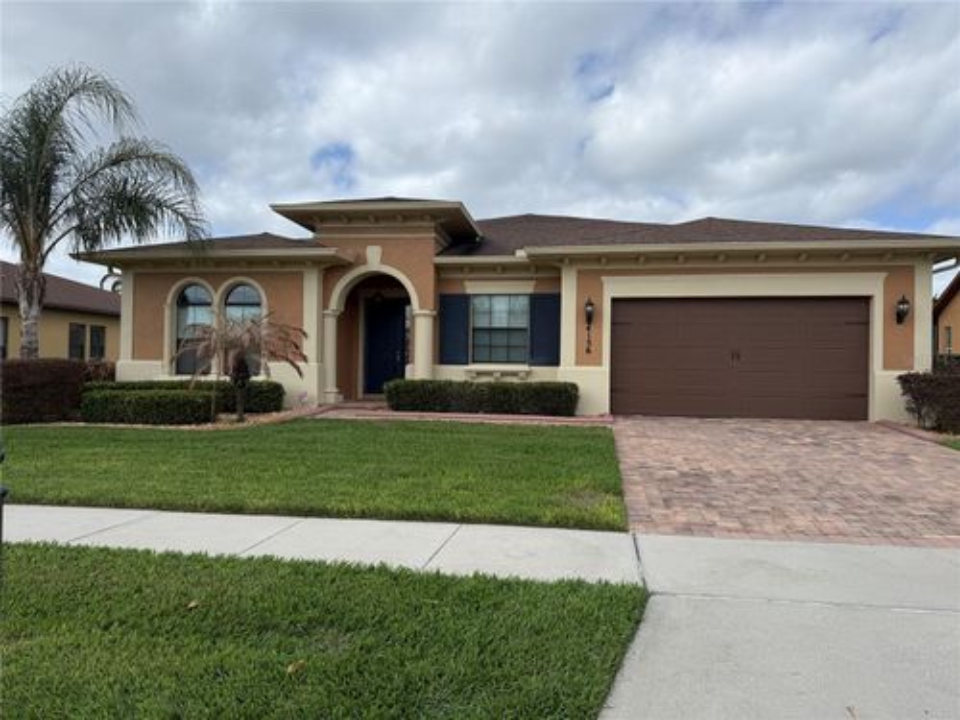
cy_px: 360
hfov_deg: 71.6
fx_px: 666
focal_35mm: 24
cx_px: 480
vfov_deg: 56.8
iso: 80
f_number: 1.78
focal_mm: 6.76
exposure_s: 1/5714
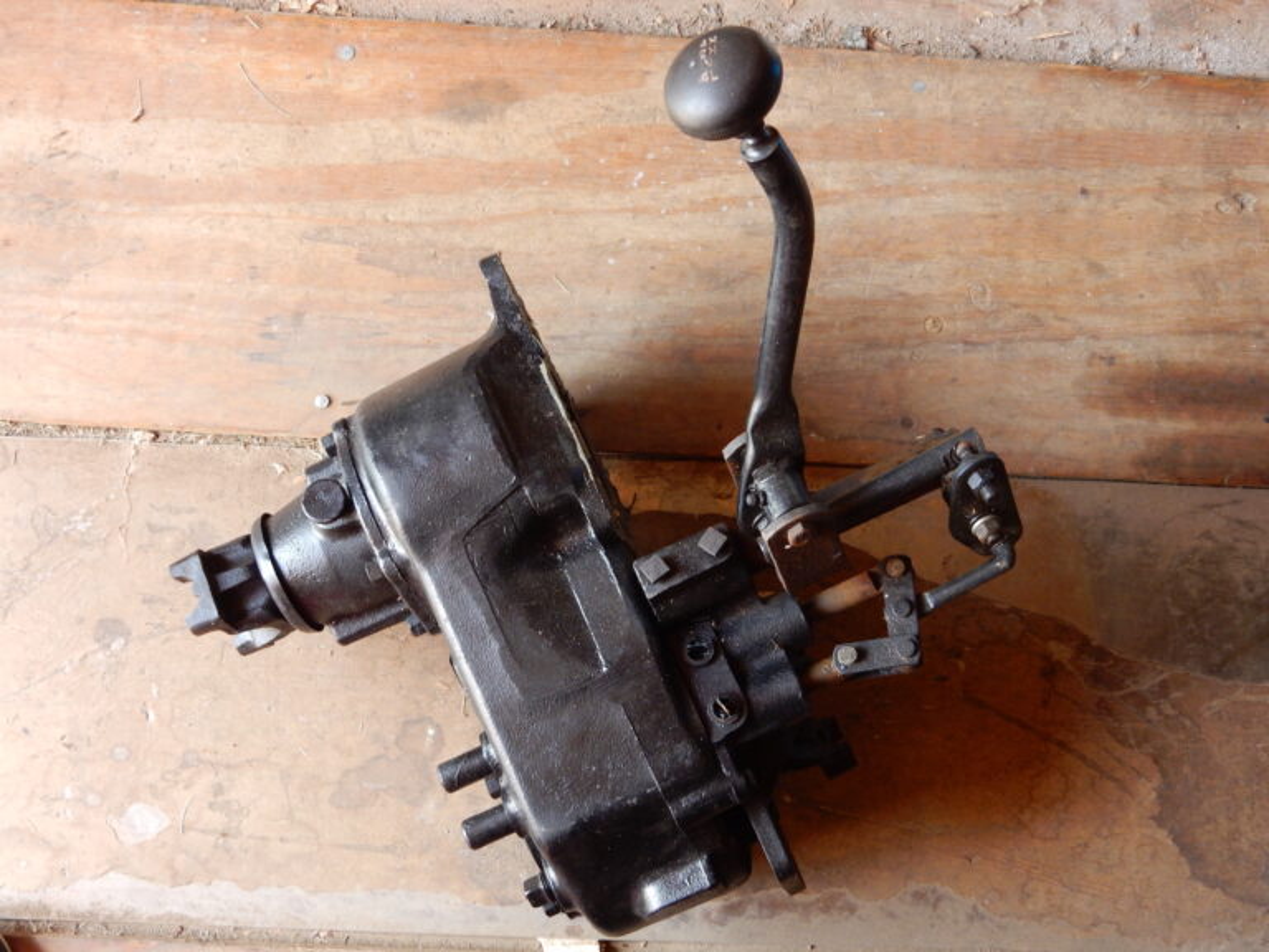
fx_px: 1576
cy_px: 476
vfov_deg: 33.6
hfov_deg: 43.9
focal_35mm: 43
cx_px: 634
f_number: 4.2
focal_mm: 7.6
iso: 250
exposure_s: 1/30
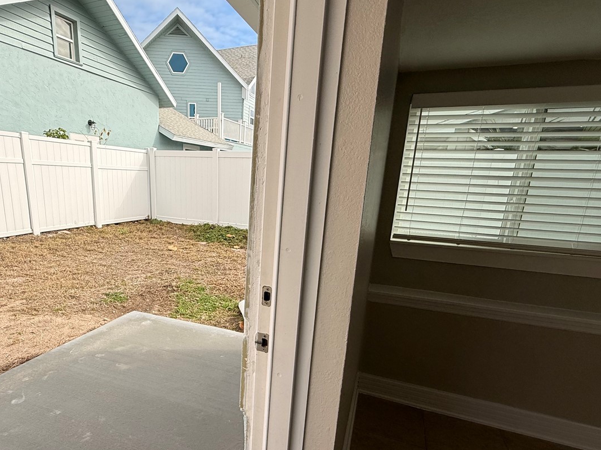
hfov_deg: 77.8
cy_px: 272
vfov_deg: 62.8
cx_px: 231
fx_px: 365
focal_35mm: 21
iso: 50
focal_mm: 2.22
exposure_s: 1/1572
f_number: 2.2
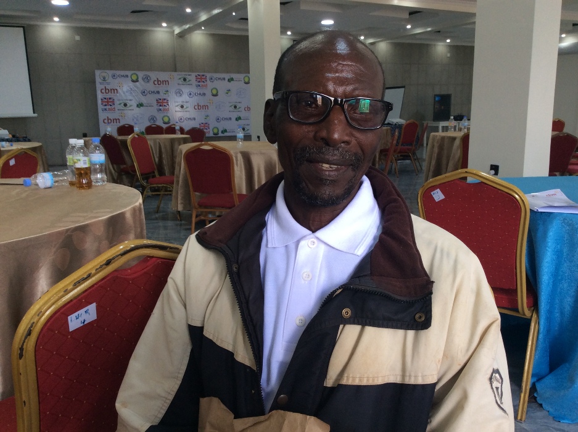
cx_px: 289
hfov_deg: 56.9
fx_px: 534
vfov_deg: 44.1
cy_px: 216
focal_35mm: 32
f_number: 2.4
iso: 32
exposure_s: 1/24
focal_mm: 3.3
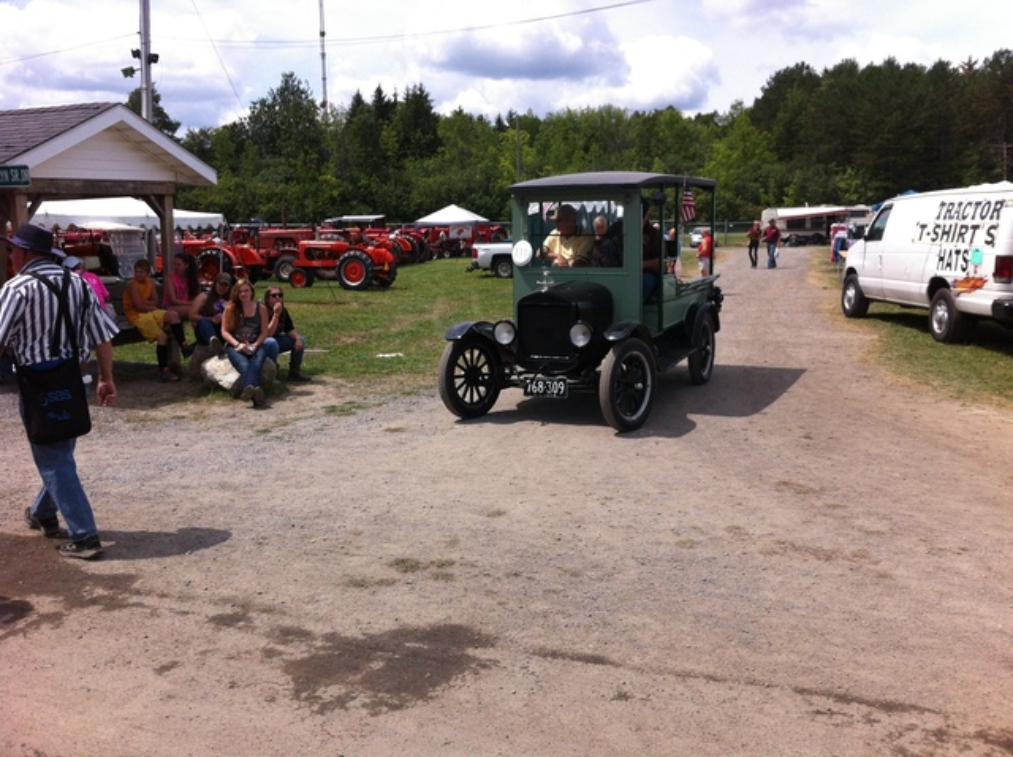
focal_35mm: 35
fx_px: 1023
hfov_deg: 52.7
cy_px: 378
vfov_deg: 40.6
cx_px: 506
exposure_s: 1/1588
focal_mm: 3.85
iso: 80
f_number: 2.8
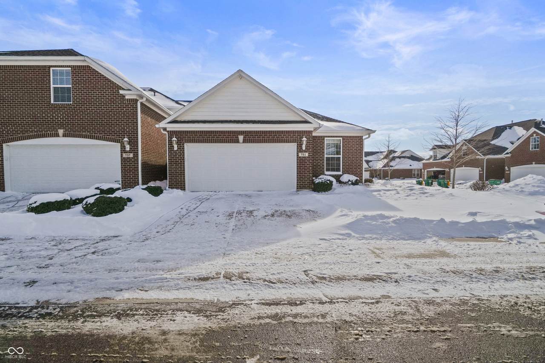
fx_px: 227
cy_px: 182
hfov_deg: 100.4
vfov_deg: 77.3
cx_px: 272
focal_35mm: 15
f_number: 7.1
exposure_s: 1/4000
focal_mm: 10
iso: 250
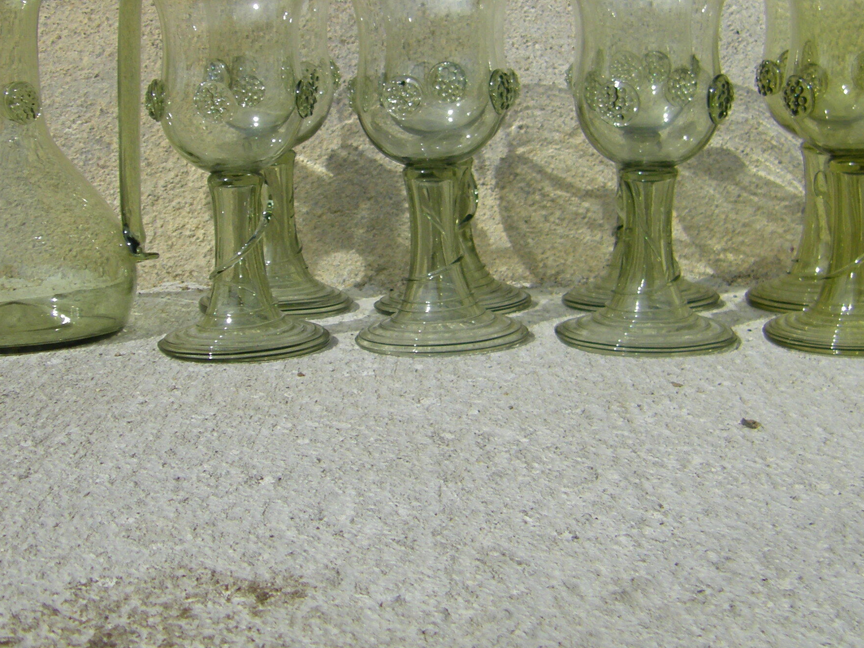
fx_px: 1747
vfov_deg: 21.0
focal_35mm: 70
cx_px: 423
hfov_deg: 27.8
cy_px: 236
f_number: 7
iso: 64
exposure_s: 1/320
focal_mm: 6.3
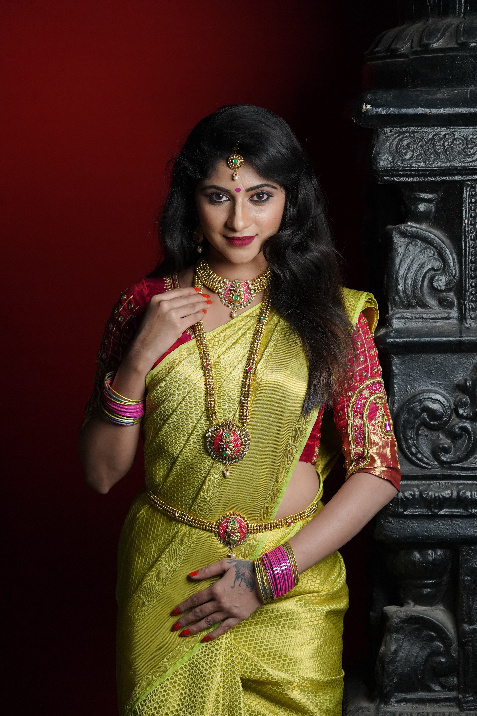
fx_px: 2206
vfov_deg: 18.4
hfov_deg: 12.3
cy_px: 358
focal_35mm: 111
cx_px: 238
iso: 5000
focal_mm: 111
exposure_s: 1/100
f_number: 4
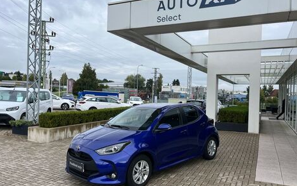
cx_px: 154
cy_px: 94
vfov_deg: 43.1
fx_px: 235
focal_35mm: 29
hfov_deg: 64.6
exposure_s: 1/2571
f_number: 1.6
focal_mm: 5.1
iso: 50
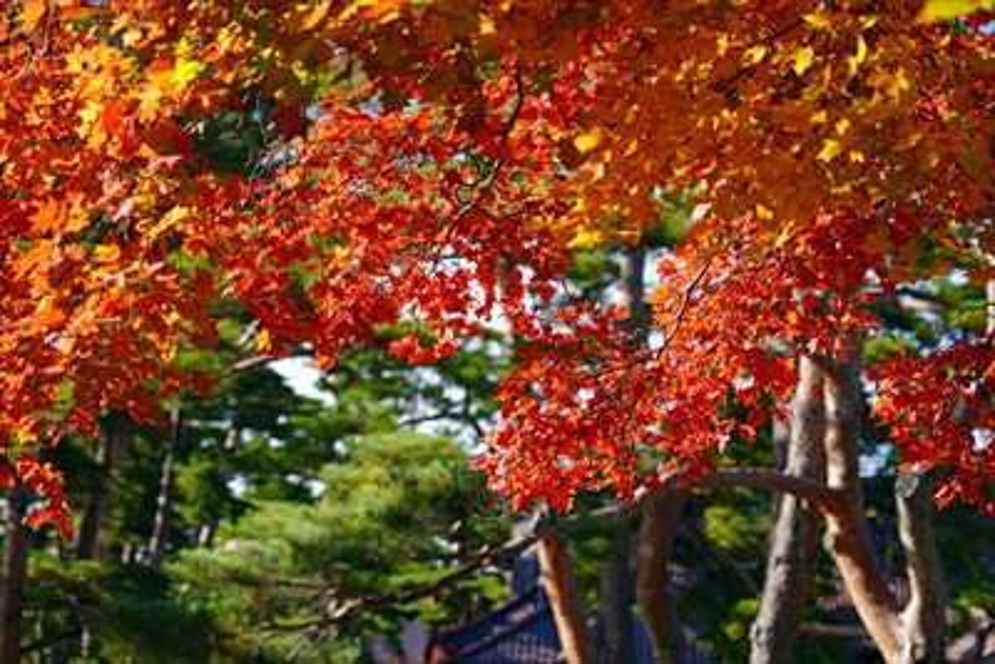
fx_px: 2931
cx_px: 498
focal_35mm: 106
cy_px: 332
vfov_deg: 12.9
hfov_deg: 19.3
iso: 100
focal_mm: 106
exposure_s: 1/160
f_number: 6.3
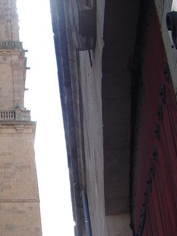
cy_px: 242
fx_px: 607
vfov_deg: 21.2
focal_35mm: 89
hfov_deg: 16.0
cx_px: -30
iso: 50
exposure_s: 1/160
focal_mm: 5.8
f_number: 4.3
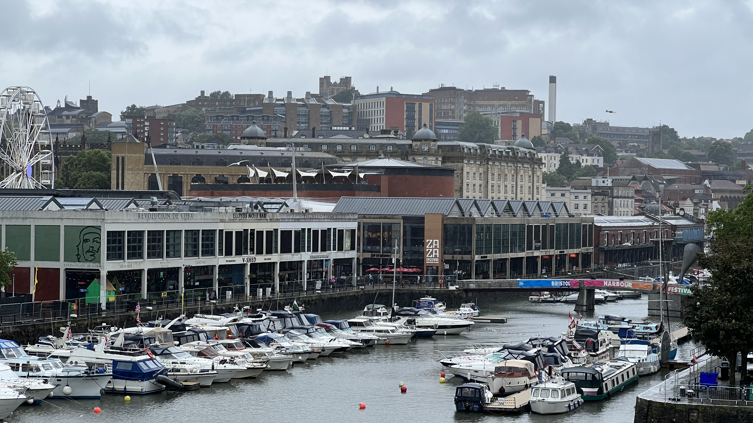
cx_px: 376
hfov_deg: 25.3
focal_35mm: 84
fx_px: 1677
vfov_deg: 14.4
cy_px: 247
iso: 32
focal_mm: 9
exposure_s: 1/206
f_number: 2.8
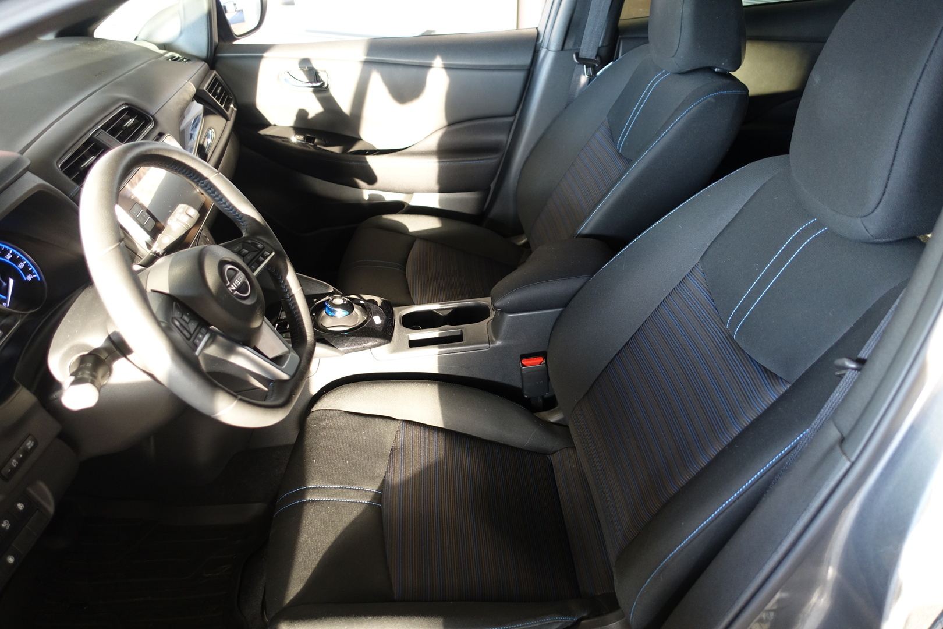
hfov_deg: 73.7
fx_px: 629
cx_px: 472
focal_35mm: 24
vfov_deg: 53.1
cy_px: 314
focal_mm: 8.8
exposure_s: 1/30
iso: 400
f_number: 1.8
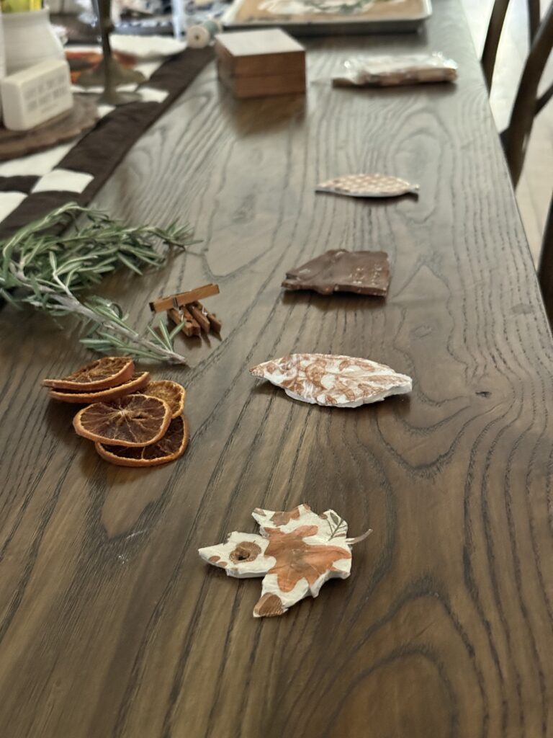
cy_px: 369
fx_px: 1022
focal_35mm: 48
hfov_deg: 30.3
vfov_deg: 39.7
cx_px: 276
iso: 640
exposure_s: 1/24
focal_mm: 6.76
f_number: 1.78
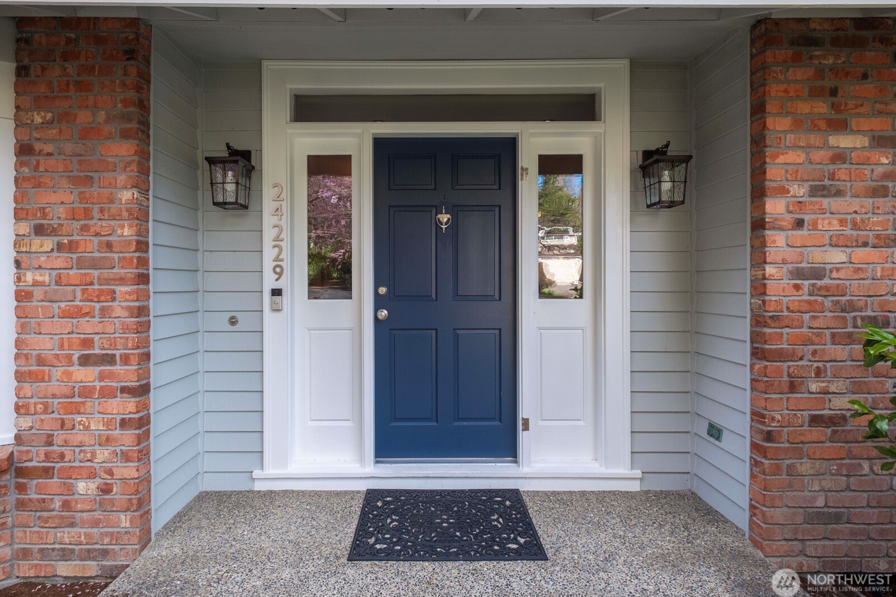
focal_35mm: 16
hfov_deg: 96.7
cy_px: 286
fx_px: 398
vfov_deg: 73.7
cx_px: 431
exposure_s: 1/10
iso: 160
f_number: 9
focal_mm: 10
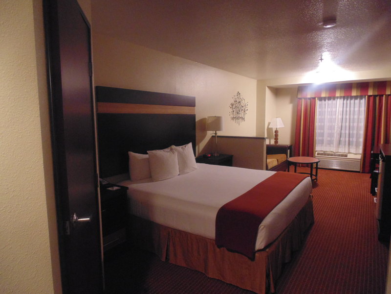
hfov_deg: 76.4
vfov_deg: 61.1
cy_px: 147
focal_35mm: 22
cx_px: 196
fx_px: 248
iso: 400
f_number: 3.1
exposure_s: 1/8
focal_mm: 4
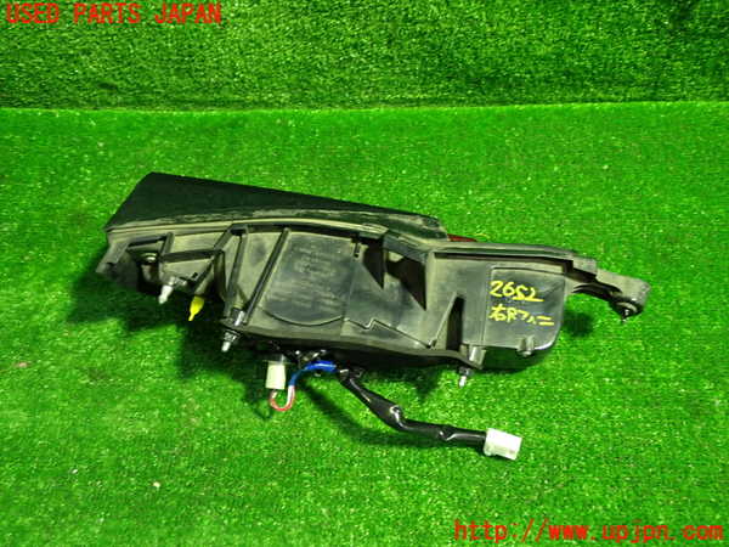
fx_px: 632
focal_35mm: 30
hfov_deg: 60.0
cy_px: 274
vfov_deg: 46.8
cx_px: 364
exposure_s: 1/30
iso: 400
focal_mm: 5.4
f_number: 2.3
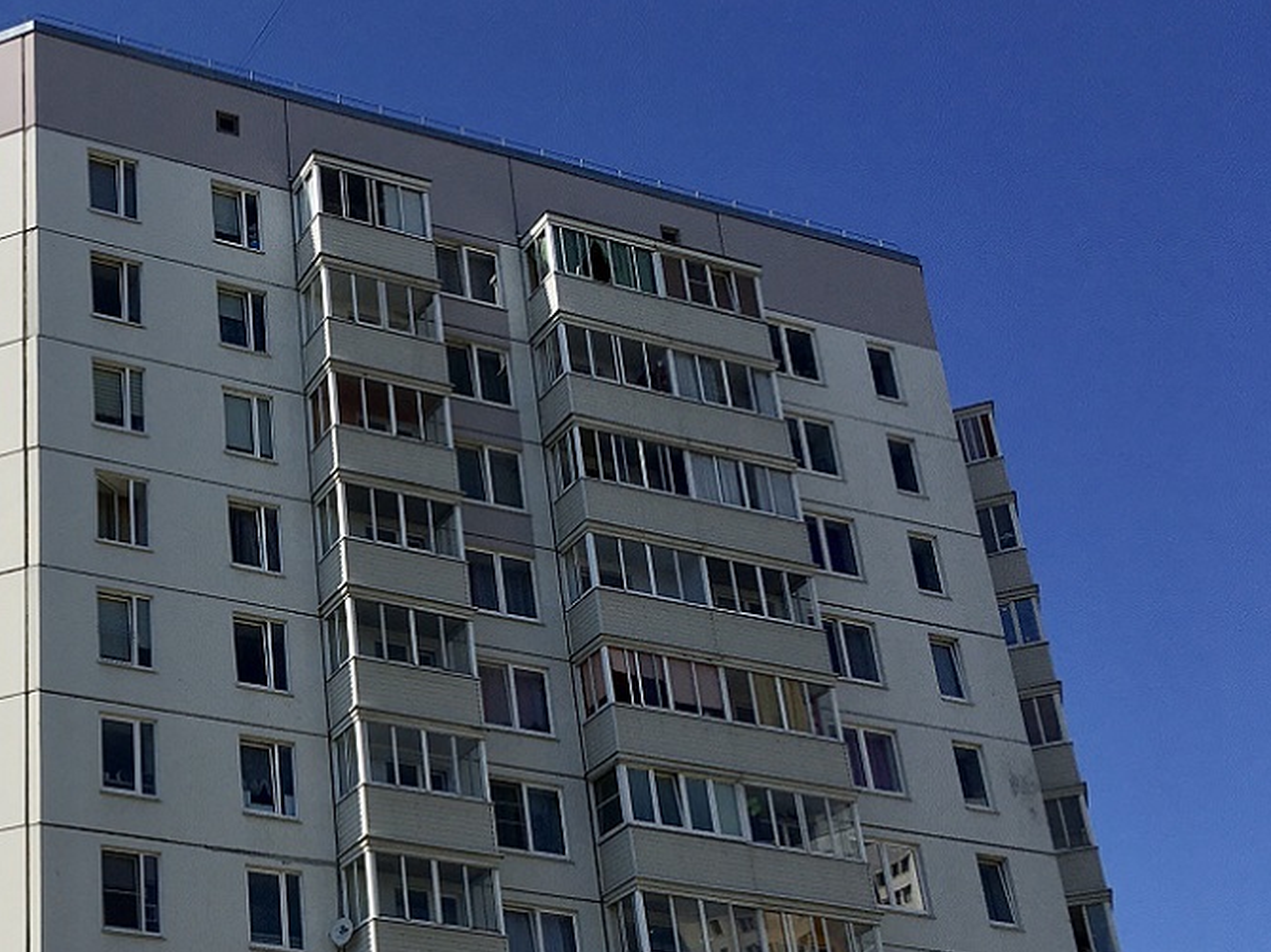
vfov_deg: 25.5
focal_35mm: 56
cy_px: 795
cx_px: 83
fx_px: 2055
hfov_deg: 32.3
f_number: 2.2
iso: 25
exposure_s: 1/2849
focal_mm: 4.15
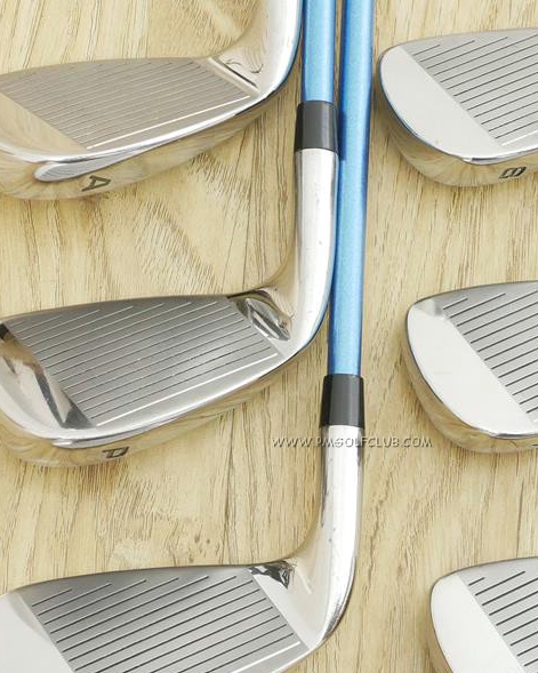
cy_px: 338
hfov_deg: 14.5
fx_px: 2110
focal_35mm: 106
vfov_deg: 18.1
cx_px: 351
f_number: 4.5
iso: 1600
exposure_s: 1/25
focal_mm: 25
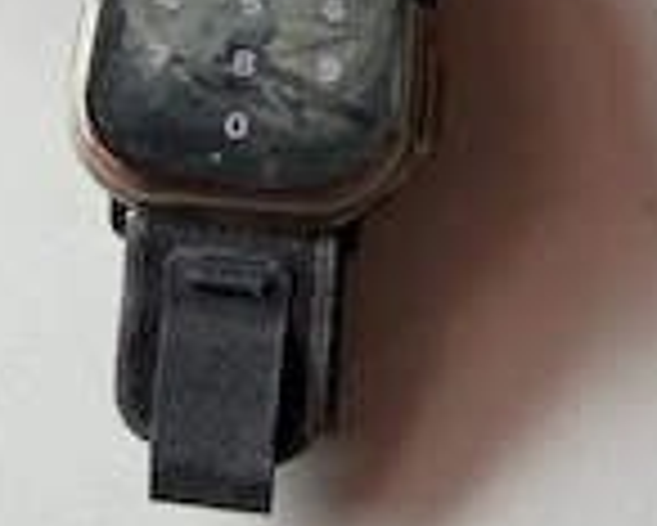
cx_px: 212
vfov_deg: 23.0
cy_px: 9
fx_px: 1245
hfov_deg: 29.3
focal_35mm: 64
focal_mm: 2.22
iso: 64
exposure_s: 1/121
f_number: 2.2
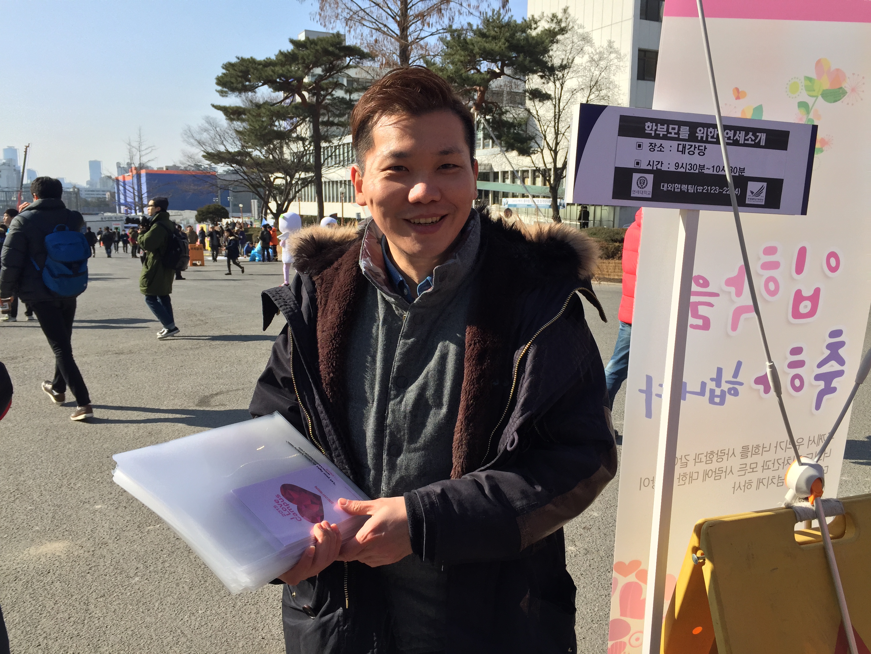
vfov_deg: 48.2
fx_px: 730
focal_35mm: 29
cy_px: 327
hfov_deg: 61.7
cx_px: 436
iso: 32
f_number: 2.2
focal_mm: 4.15
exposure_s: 1/1464
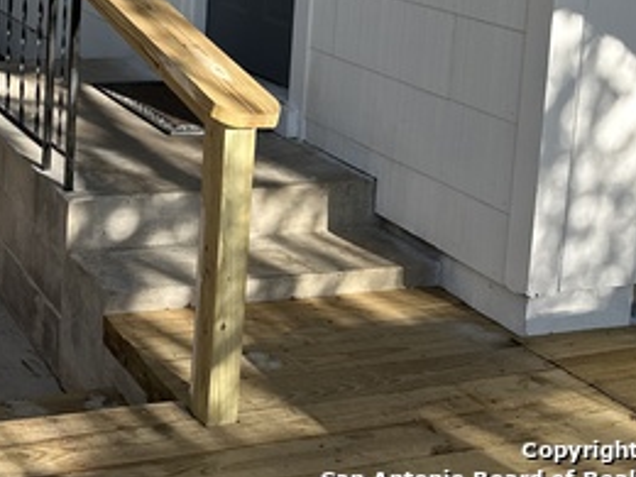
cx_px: -73
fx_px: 1084
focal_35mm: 59
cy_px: -93
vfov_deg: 22.8
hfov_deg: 29.3
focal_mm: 6.86
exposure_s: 1/797
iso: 80
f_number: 1.78
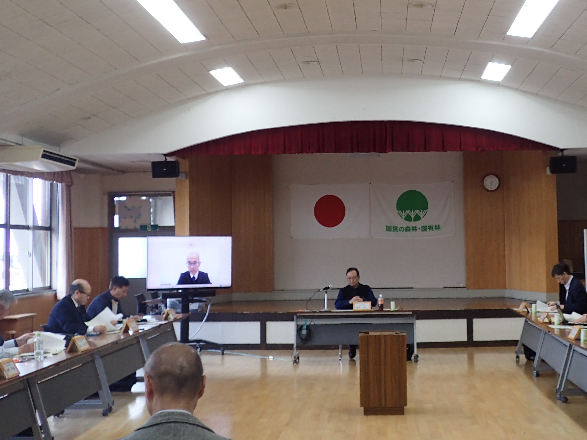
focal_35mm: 57
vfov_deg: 25.6
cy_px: 170
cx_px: 381
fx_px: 967
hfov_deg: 33.5
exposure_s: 1/60
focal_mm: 5.87
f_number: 2.4
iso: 125
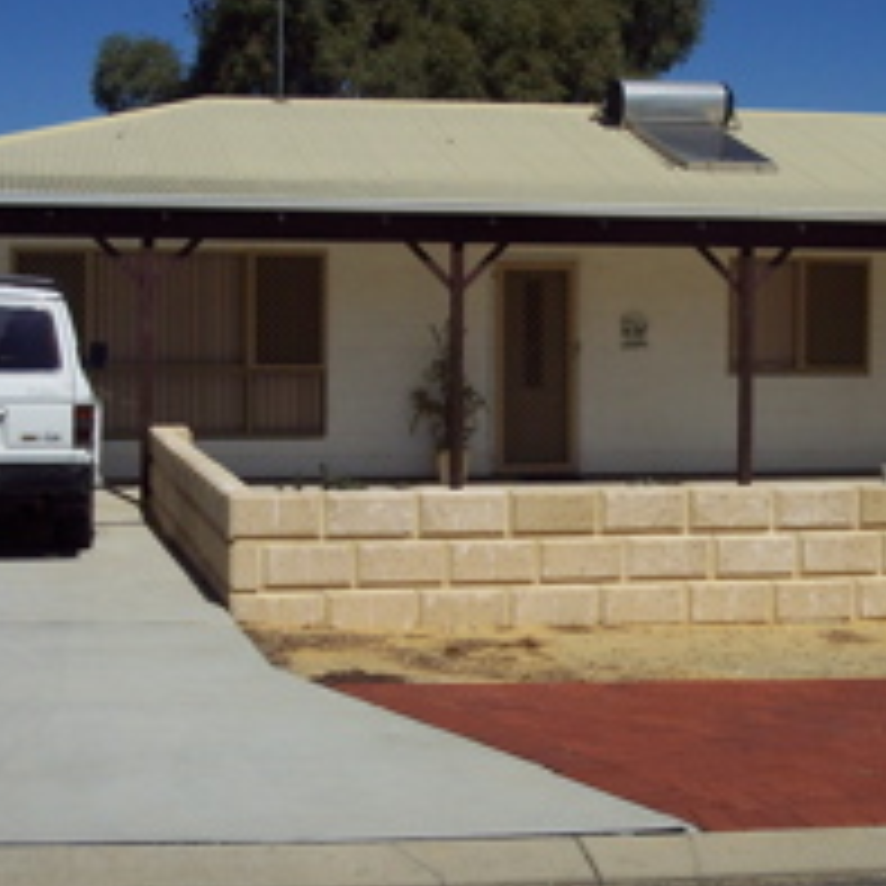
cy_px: 373
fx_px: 2027
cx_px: 432
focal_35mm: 70
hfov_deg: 24.7
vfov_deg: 24.6
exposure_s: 1/1500
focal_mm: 8
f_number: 5.6
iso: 100
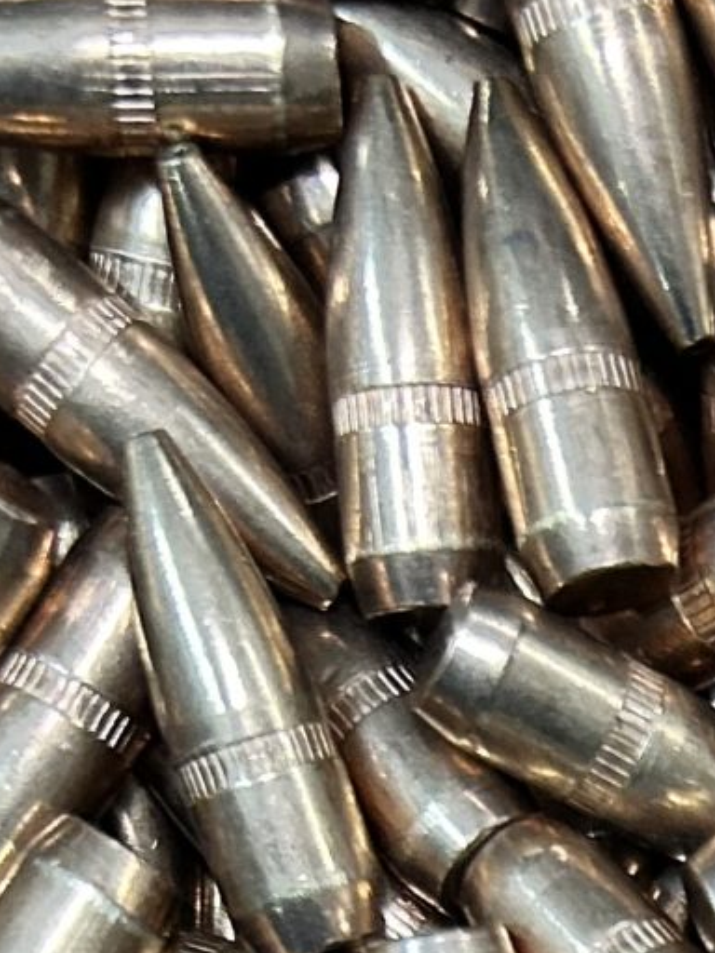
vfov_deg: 13.4
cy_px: 1802
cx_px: 1115
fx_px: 3580
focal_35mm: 130
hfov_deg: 10.9
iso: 160
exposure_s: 1/60
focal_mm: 5.7
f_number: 1.5
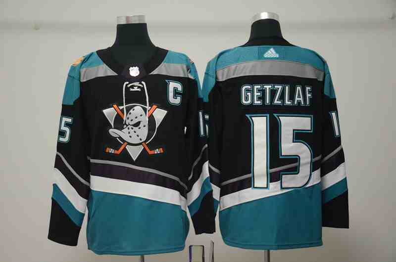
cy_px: 131
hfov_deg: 39.0
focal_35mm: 51
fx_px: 560
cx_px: 198
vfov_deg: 26.4
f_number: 4.5
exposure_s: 1/80
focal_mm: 34
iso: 4000
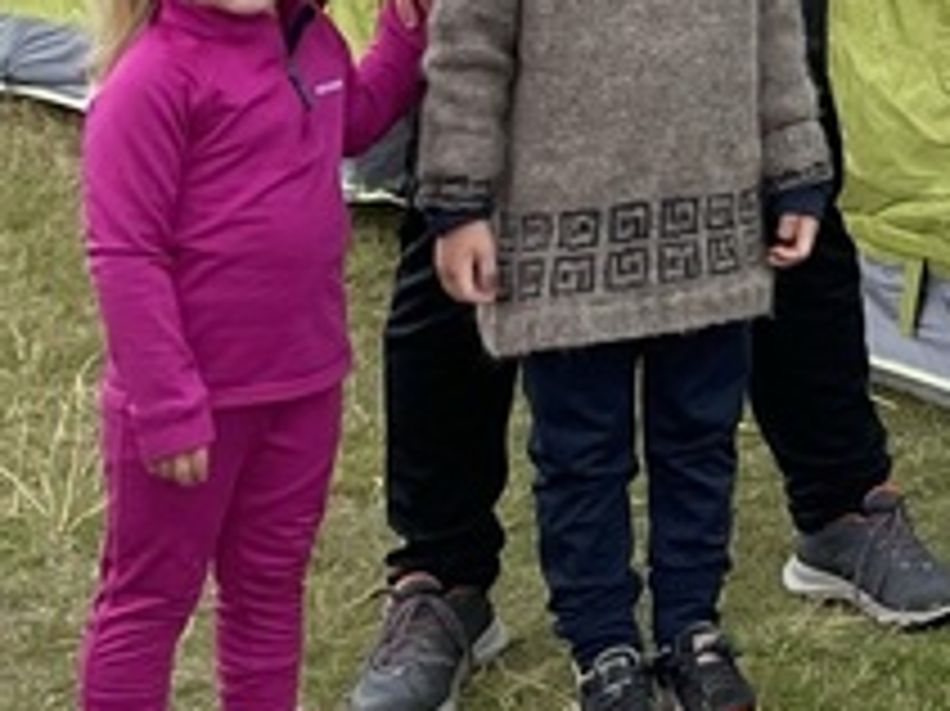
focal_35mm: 126
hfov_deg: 13.2
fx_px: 3456
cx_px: 1981
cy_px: -382
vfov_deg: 11.2
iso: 32
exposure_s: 1/1855
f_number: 1.6
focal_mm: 4.2
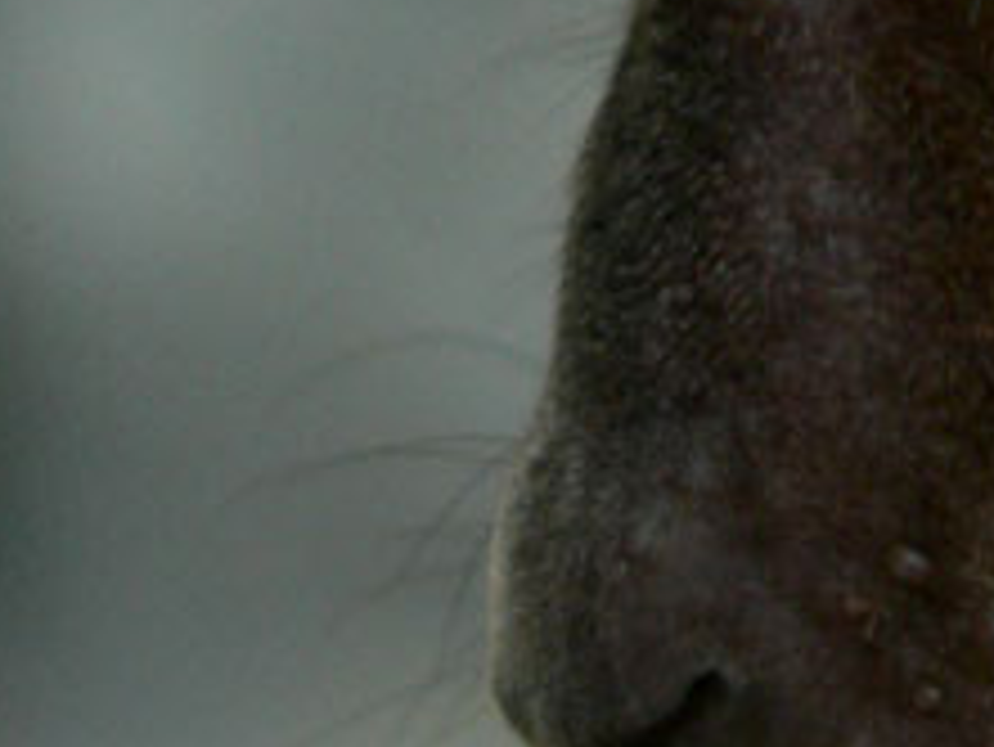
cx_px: 927
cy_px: 436
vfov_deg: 1.3
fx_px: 32782
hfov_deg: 1.7
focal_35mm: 1141
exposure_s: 1/800
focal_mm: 55.2
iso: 100
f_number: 2.8
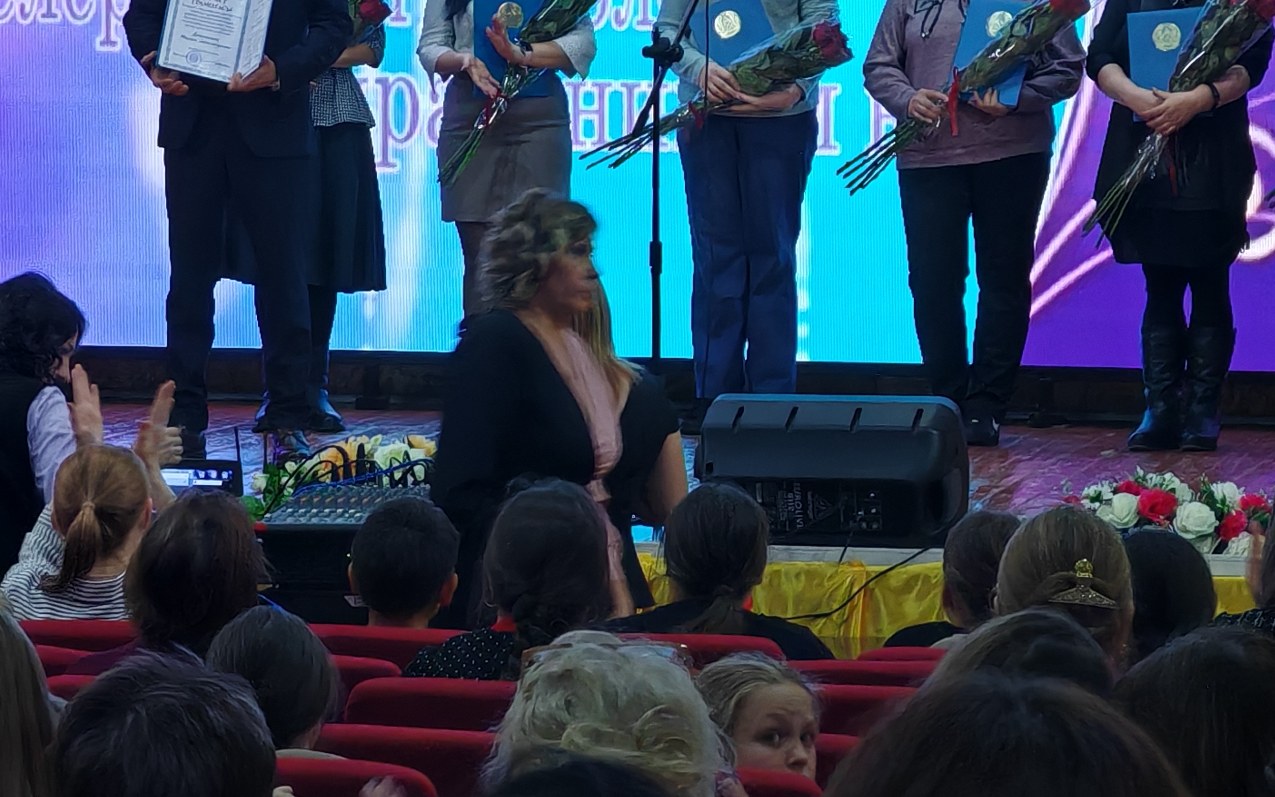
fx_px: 6497
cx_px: 558
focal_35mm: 187
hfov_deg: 11.2
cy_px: 54
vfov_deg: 7.0
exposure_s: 1/50
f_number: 2.4
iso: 160
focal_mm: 8.67
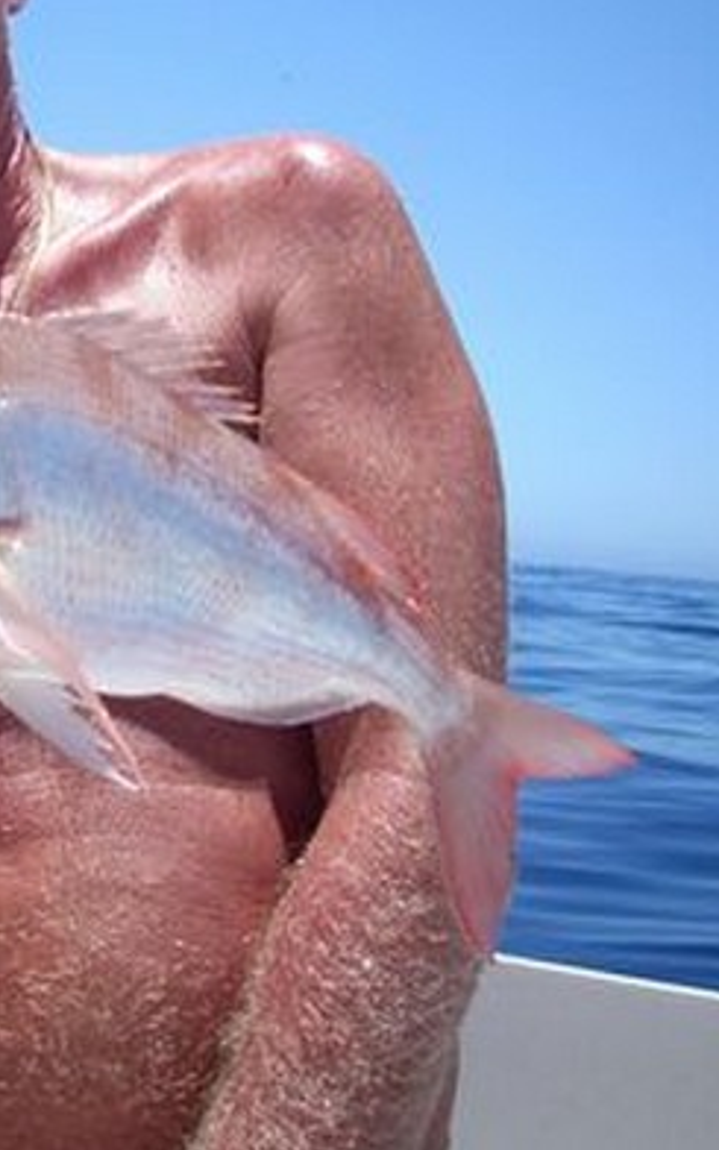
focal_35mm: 63
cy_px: 255
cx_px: 148
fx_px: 1975
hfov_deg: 20.4
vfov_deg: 31.7
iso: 64
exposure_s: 1/229
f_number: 5.6
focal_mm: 6.2
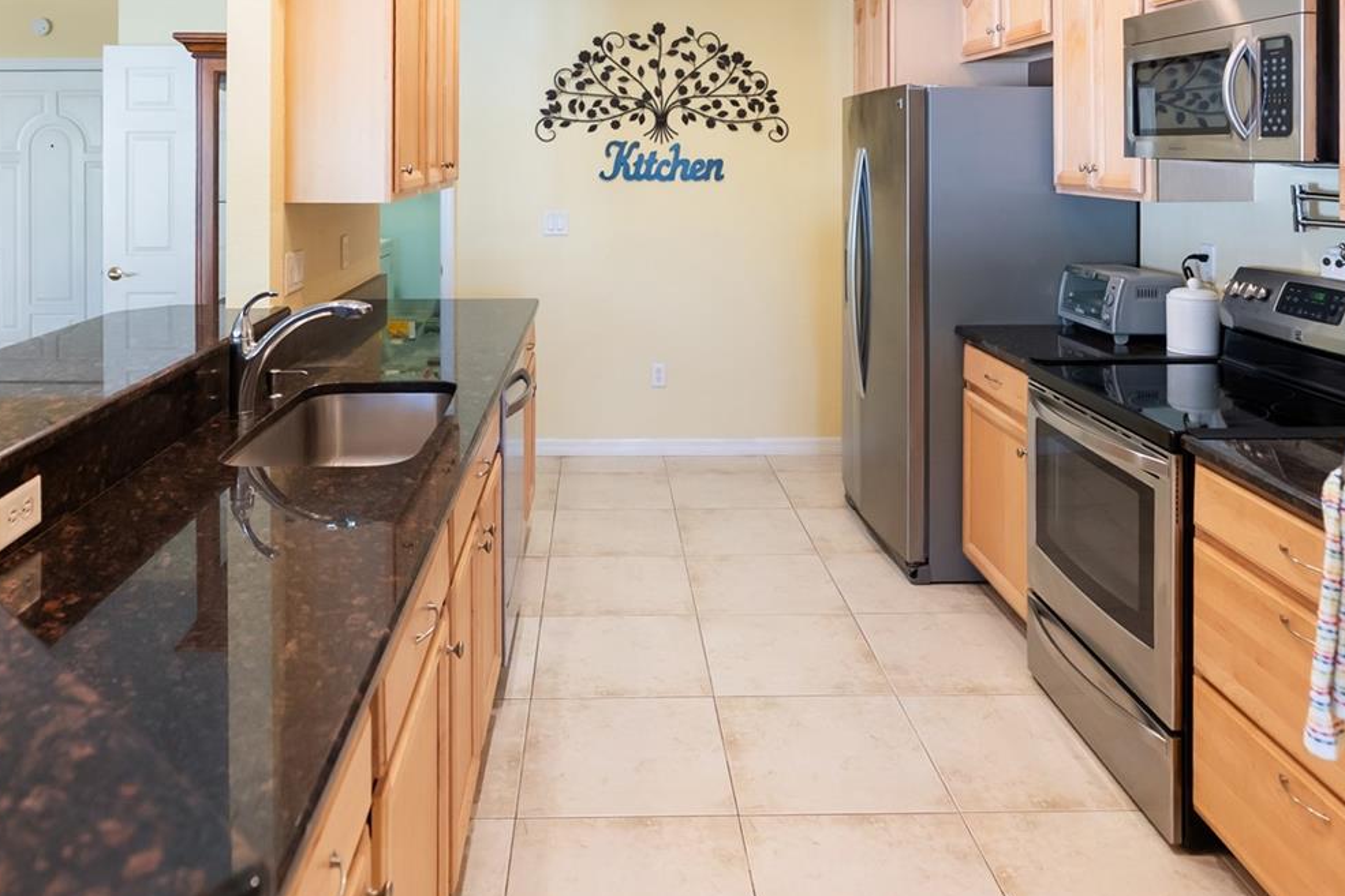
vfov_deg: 48.3
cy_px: 267
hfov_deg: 69.3
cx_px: 635
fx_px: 971
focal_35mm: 26
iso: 500
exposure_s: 1/60
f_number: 2.8
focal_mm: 16
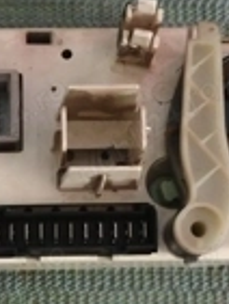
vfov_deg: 27.4
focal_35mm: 71
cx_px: 71
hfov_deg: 20.7
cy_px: 168
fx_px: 625
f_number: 1.7
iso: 3801
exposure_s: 1/33.3
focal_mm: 4.71
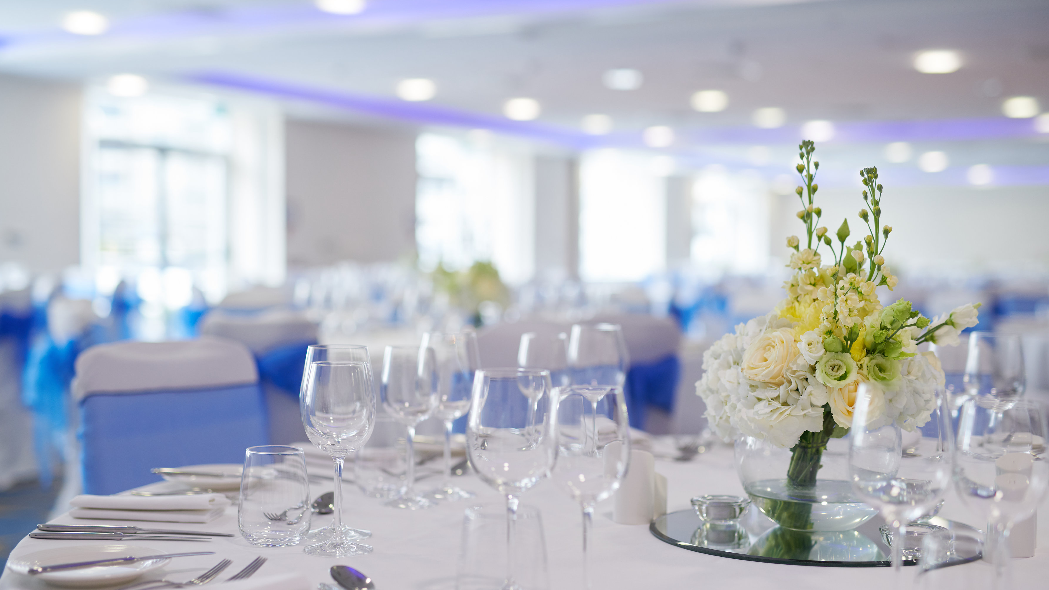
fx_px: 1474
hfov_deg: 39.2
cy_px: 338
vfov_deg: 22.6
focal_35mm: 53
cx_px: 528
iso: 400
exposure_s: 1/100
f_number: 2.2
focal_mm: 50
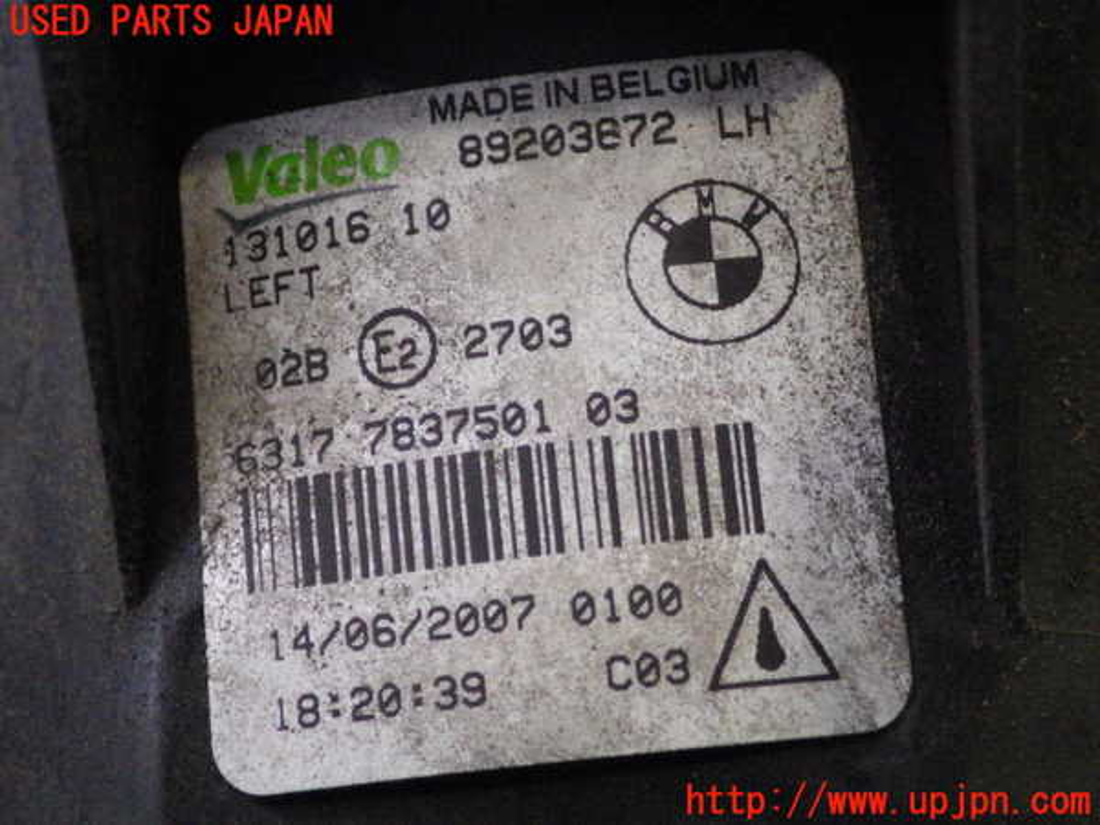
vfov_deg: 17.0
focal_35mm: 87
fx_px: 2765
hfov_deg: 22.5
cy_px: 412
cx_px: 550
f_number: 4.5
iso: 3200
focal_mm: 15.4
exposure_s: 1/80
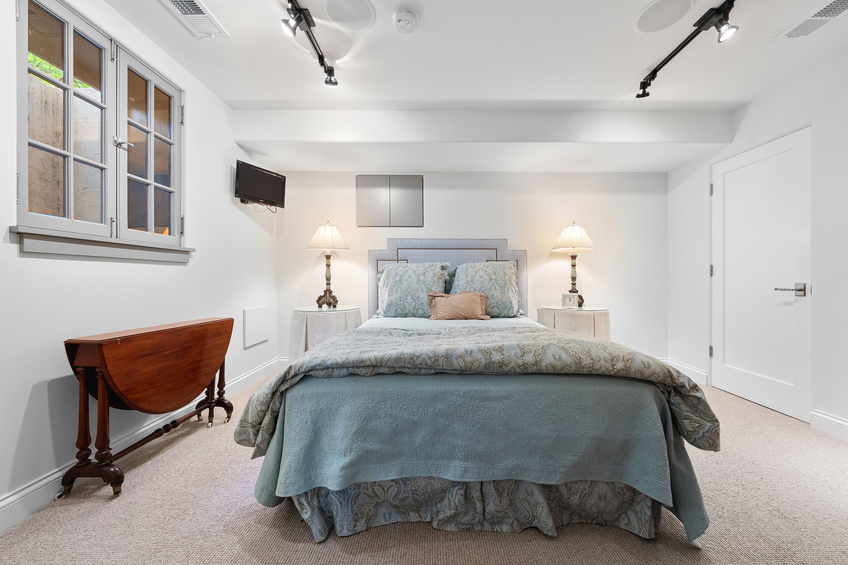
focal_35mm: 13
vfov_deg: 85.4
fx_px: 306
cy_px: 282
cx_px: 424
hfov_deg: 108.3
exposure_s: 1/5
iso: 800
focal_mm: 13
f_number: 9
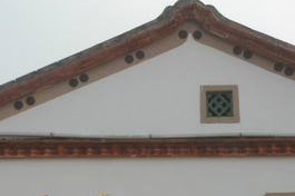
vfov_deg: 12.9
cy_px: 172
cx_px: 67
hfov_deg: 19.3
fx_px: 860
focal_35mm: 105
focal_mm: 31
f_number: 5
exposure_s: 1/1000
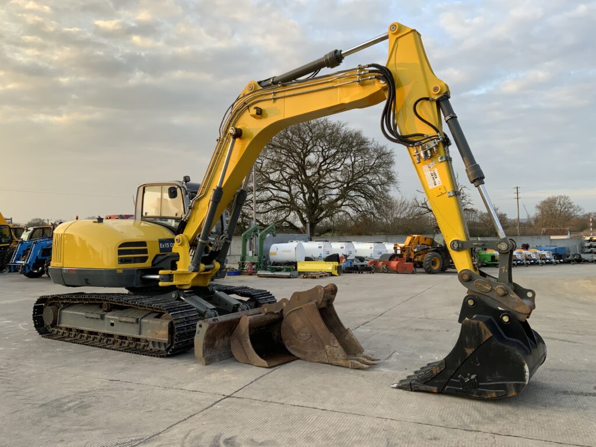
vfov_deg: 48.2
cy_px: 224
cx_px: 298
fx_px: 499
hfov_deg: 61.7
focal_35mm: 29
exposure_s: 1/171
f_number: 1.8
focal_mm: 3
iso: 16
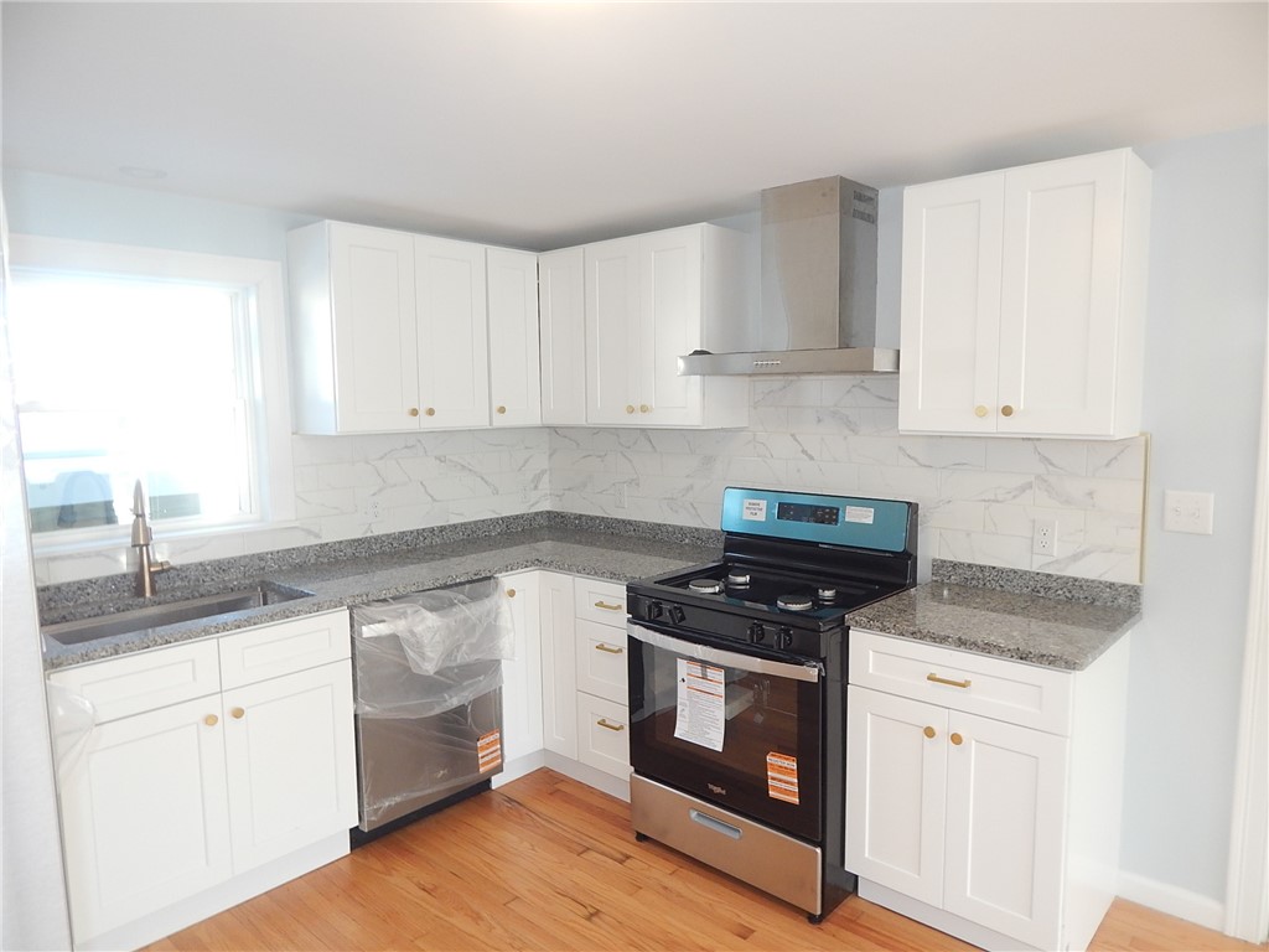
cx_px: 634
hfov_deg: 73.9
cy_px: 476
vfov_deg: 58.9
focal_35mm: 23
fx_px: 843
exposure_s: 1/30
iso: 200
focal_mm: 4
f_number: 3
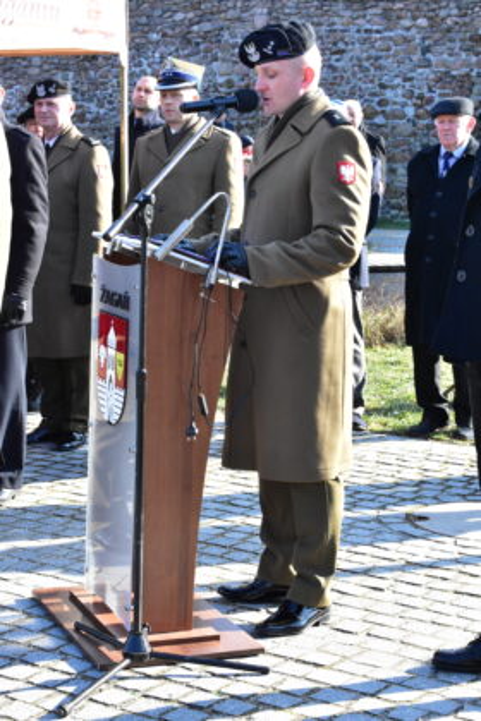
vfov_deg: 28.1
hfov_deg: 18.9
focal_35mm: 72
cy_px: 360
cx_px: 240
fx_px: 1443
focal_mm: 48
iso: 2500
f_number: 11
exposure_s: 1/500
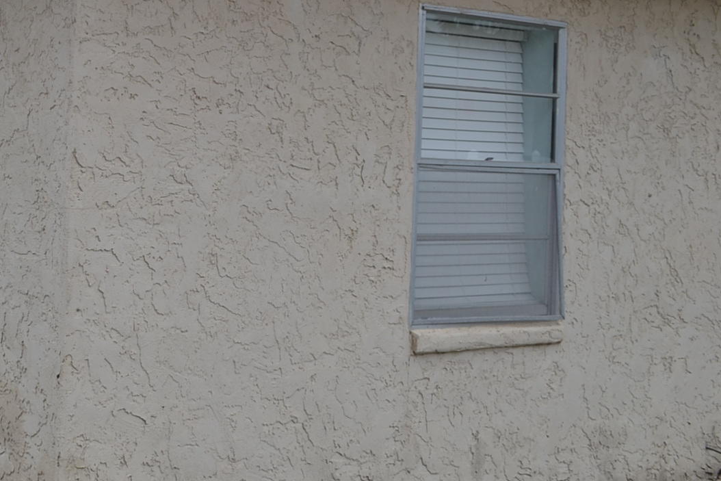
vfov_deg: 22.8
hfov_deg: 31.2
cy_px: 125
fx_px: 1182
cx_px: -11
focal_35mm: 59
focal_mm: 18
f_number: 7.1
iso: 100
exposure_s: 1/200
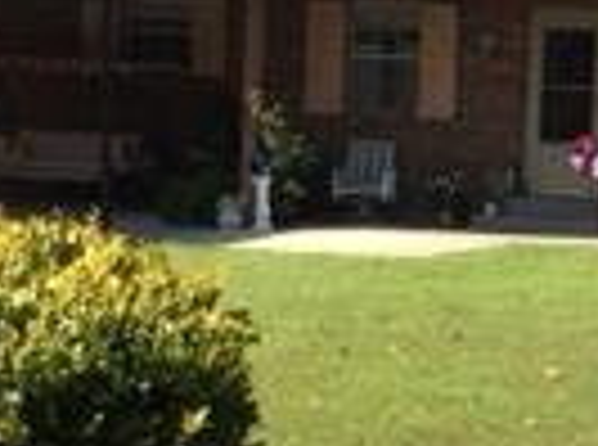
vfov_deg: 10.5
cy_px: 419
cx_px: 683
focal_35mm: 140
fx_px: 2412
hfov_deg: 13.8
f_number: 2.2
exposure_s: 1/1580
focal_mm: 4.15
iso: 32
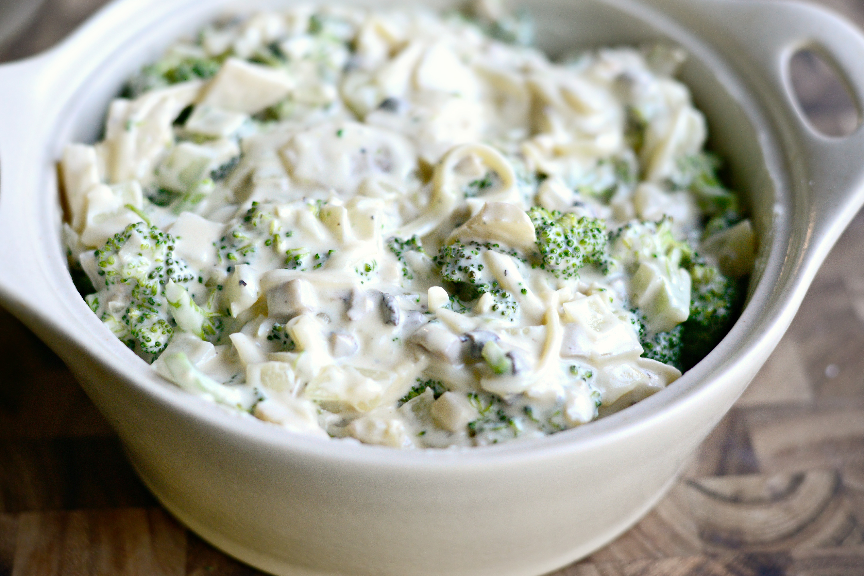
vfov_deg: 24.2
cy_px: 286
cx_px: 419
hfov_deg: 35.6
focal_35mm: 56
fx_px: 1344
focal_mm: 50
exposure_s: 1/250
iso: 1250
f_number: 2.8
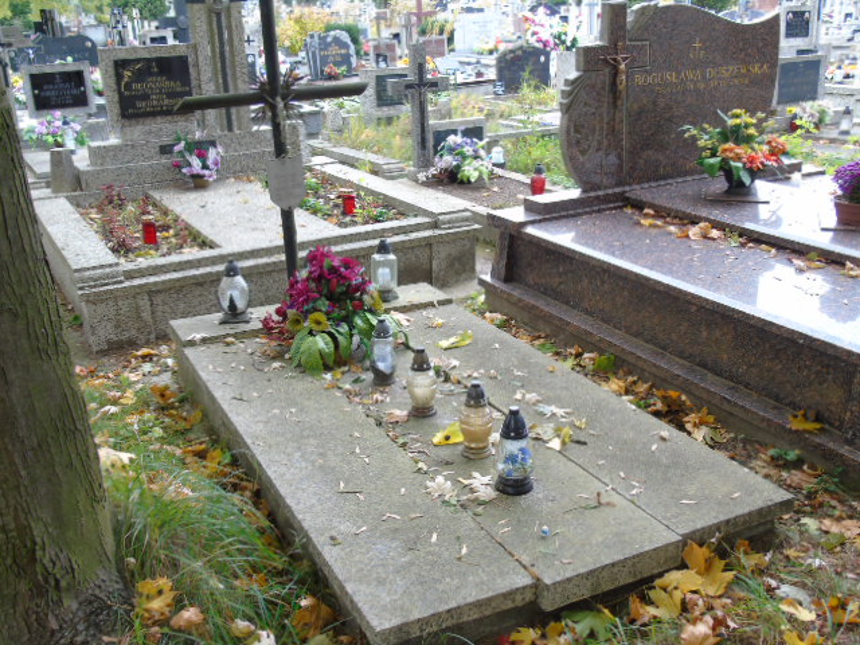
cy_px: 322
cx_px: 430
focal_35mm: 34
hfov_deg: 54.0
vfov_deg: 41.8
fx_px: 845
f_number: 3.8
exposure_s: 1/40
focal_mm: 6.1
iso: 80
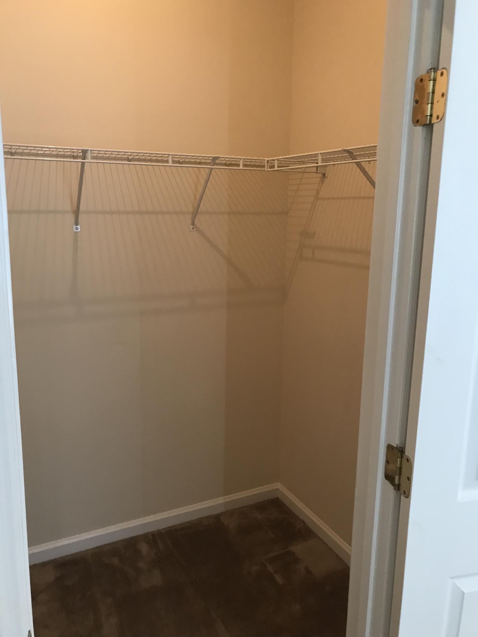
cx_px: 239
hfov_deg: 49.7
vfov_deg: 63.4
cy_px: 318
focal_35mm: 28
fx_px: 516
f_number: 1.8
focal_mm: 3.99
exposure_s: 1/15
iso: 40
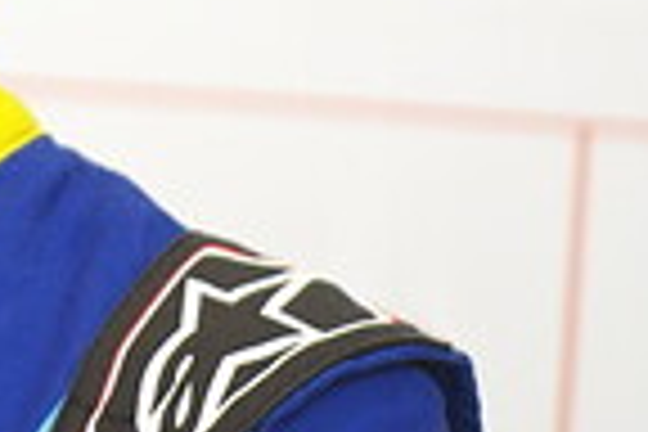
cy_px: -198
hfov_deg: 2.1
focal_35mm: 988
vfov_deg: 1.4
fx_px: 17783
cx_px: -418
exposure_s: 1/200
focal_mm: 175
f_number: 2.8
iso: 400
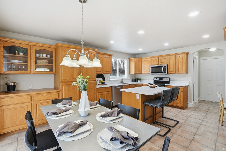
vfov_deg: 73.7
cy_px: 76
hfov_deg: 96.8
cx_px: 113
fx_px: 100
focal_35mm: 16
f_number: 9
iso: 250
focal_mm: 16
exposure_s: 1/160
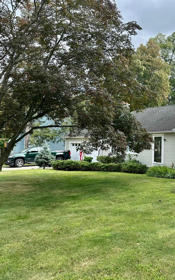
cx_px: 161
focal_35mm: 34
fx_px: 259
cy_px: 140
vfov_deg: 56.7
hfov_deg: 34.9
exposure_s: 1/1517
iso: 80
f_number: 1.78
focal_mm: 6.86
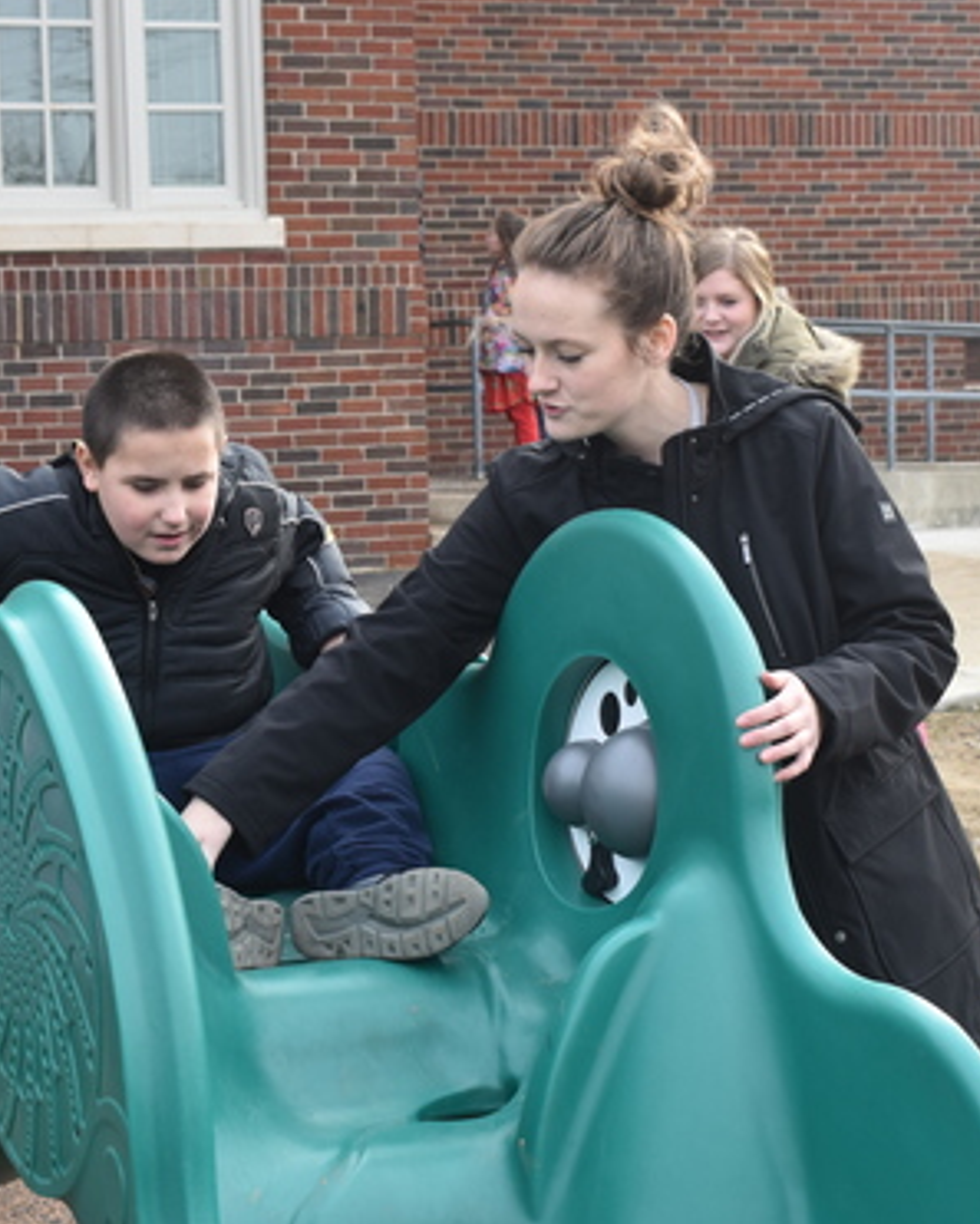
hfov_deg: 18.0
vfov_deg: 22.5
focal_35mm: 85
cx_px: 313
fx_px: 3080
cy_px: 612
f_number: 7.1
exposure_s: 1/200
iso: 400
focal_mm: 40
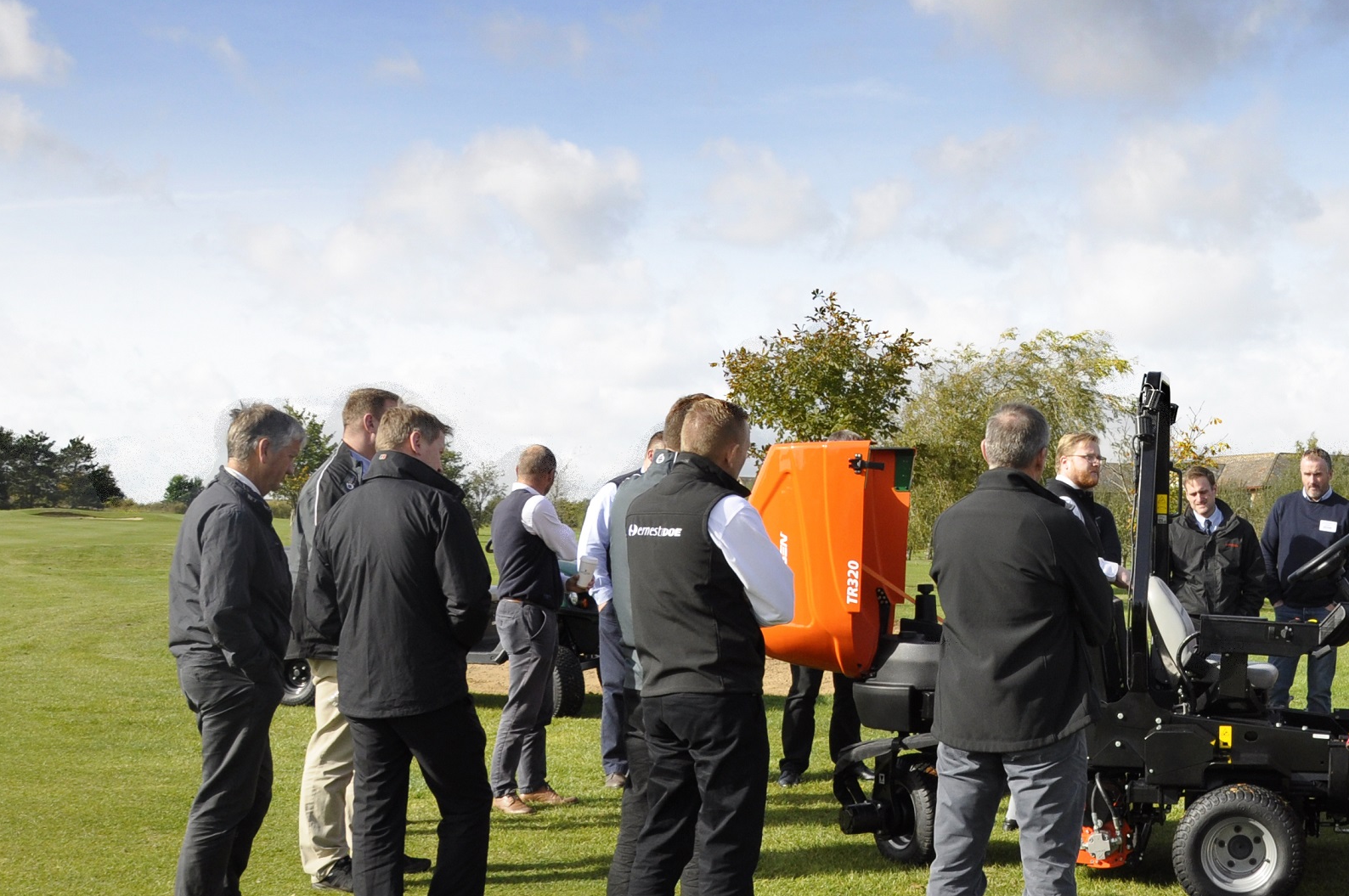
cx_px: 1189
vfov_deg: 26.4
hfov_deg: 36.7
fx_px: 1909
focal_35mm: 51
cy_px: 375
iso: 400
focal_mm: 18
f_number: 10
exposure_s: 1/400
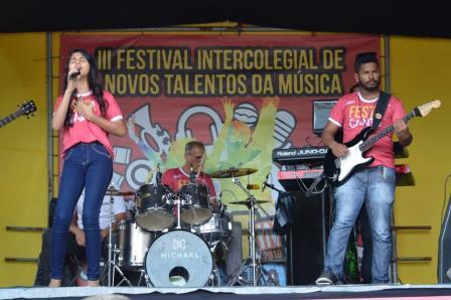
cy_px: 150
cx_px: 226
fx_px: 1033
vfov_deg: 16.5
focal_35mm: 82
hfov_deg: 24.6
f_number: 5
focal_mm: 55
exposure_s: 1/100
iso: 400
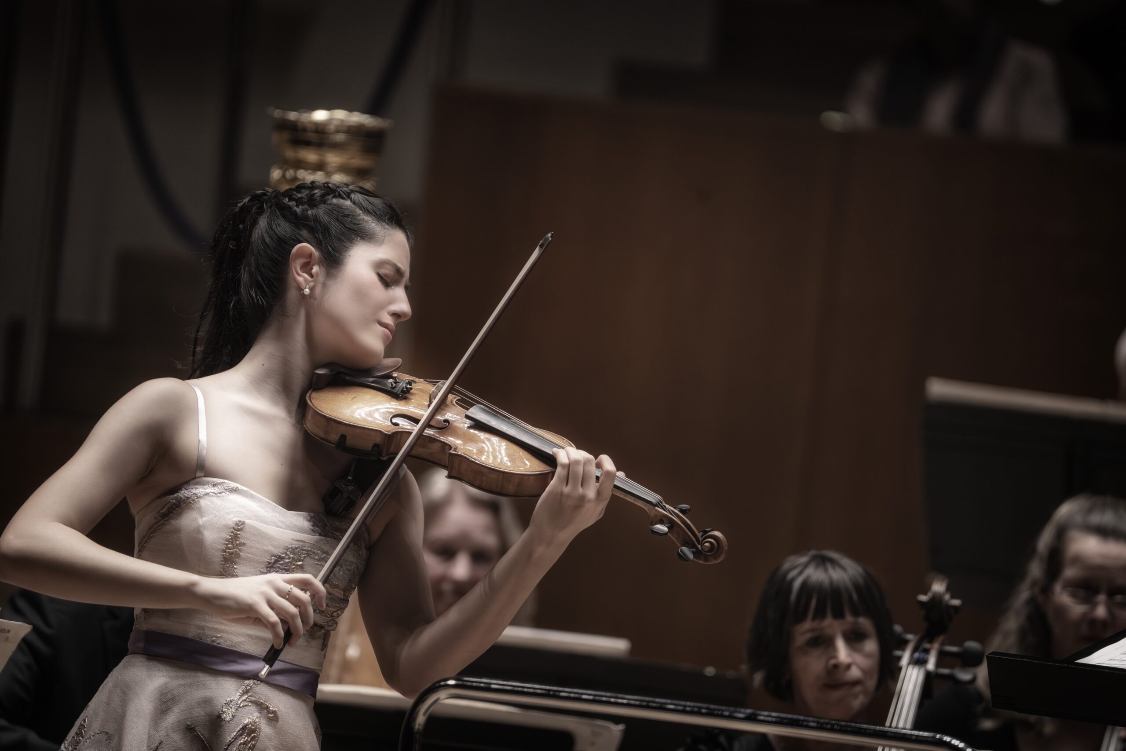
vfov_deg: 2.5
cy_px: 376
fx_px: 17484
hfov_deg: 3.7
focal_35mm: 559
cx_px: 563
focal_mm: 559
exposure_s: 1/500
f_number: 6.3
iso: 3200
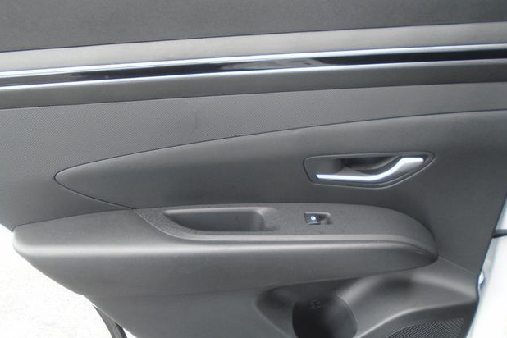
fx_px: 394
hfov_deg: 65.5
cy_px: 196
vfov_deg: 46.2
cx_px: 254
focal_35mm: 28
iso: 100
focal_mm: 4.6
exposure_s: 1/40
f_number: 3.2
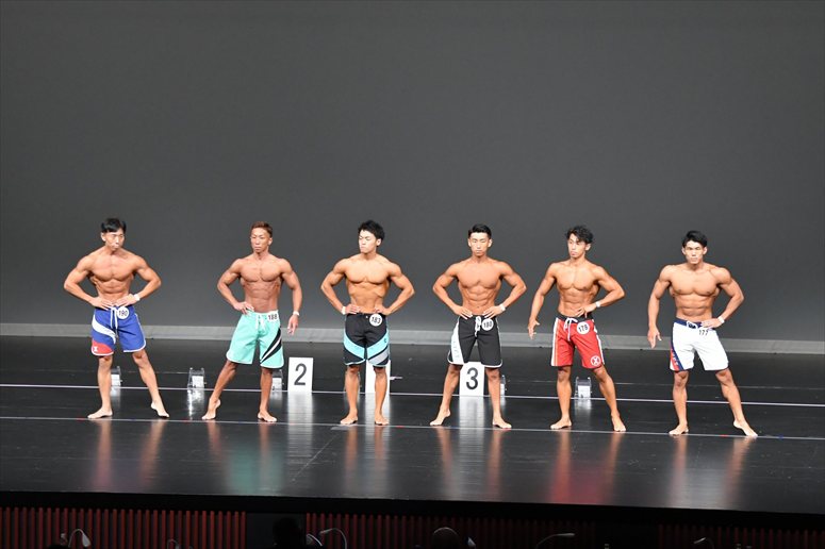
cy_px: 274
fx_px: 3436
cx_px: 412
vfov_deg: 9.1
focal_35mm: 150
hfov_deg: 13.7
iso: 5000
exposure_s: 1/400
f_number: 5.6
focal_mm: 100
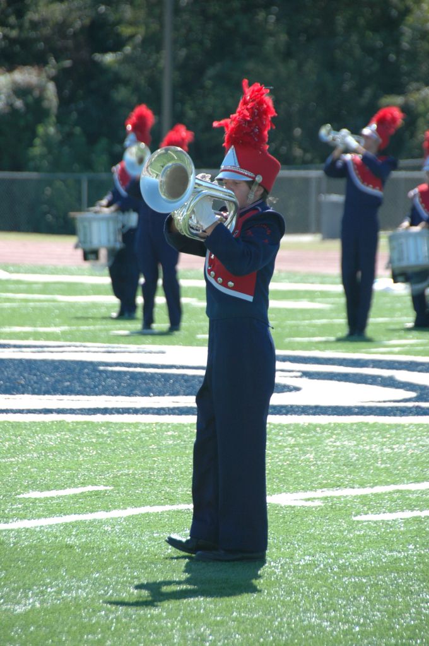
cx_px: 214
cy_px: 323
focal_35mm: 300
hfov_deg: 4.6
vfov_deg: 6.9
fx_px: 5377
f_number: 5.6
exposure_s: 1/400
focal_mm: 200
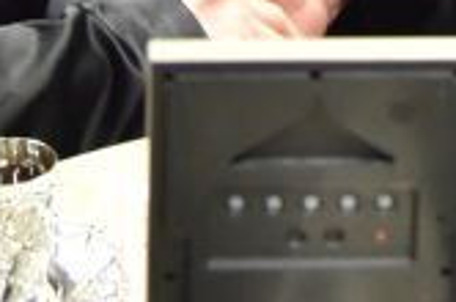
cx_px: 415
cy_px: -515
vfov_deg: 5.5
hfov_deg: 8.7
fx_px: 2971
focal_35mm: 235
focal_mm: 38
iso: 2500
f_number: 4
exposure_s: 1/80
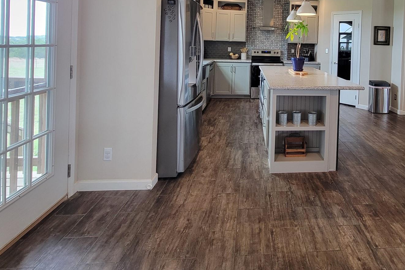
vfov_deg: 54.4
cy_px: 45
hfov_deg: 78.2
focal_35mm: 21
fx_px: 236
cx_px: 275
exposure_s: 1/60
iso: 200
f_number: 2.2
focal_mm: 2.2
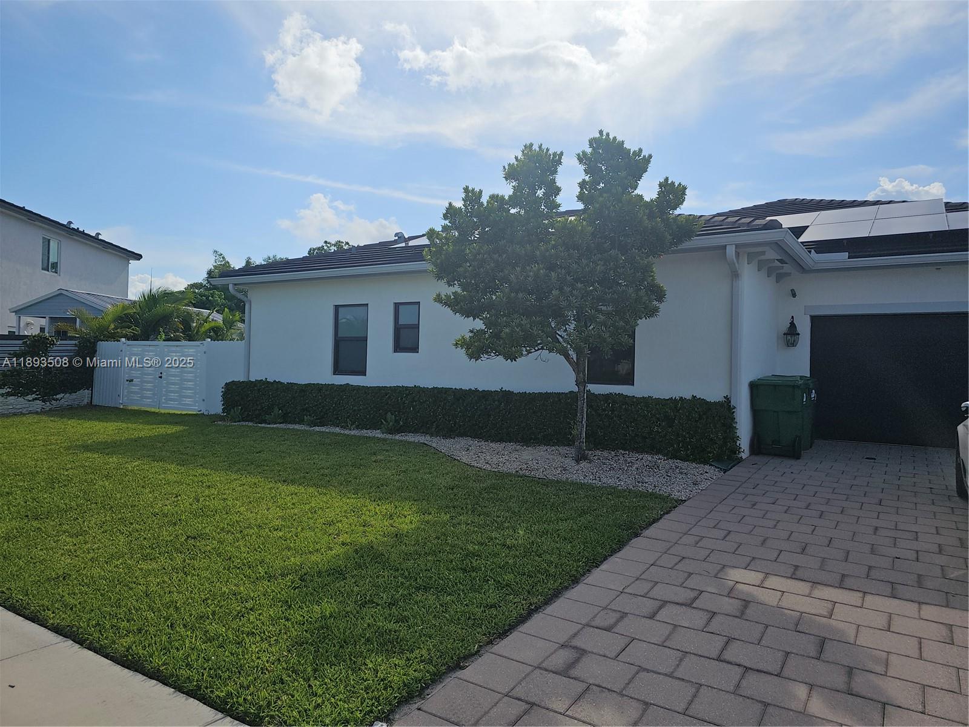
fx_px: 644
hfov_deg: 73.9
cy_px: 364
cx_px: 484
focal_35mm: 23
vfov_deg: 58.9
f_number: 1.7
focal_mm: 6.3
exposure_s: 1/1325
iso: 10
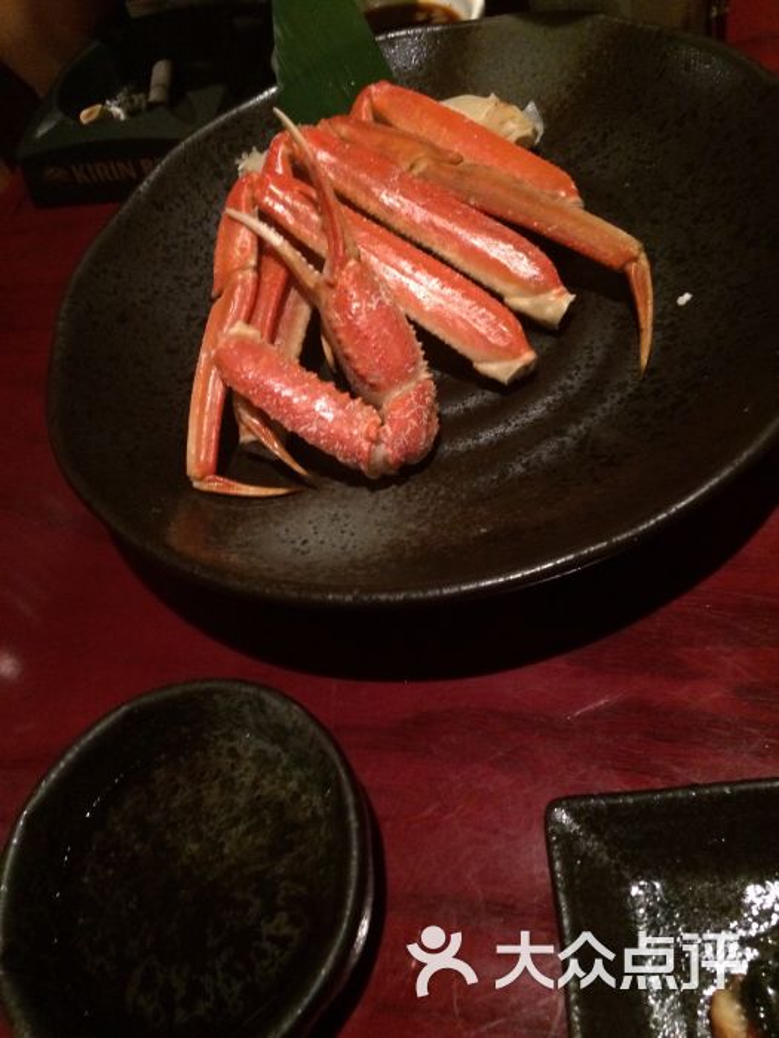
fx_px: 870
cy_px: 519
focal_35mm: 29
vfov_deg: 61.7
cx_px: 390
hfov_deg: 48.2
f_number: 2.2
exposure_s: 1/17
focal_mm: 4.15
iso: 320
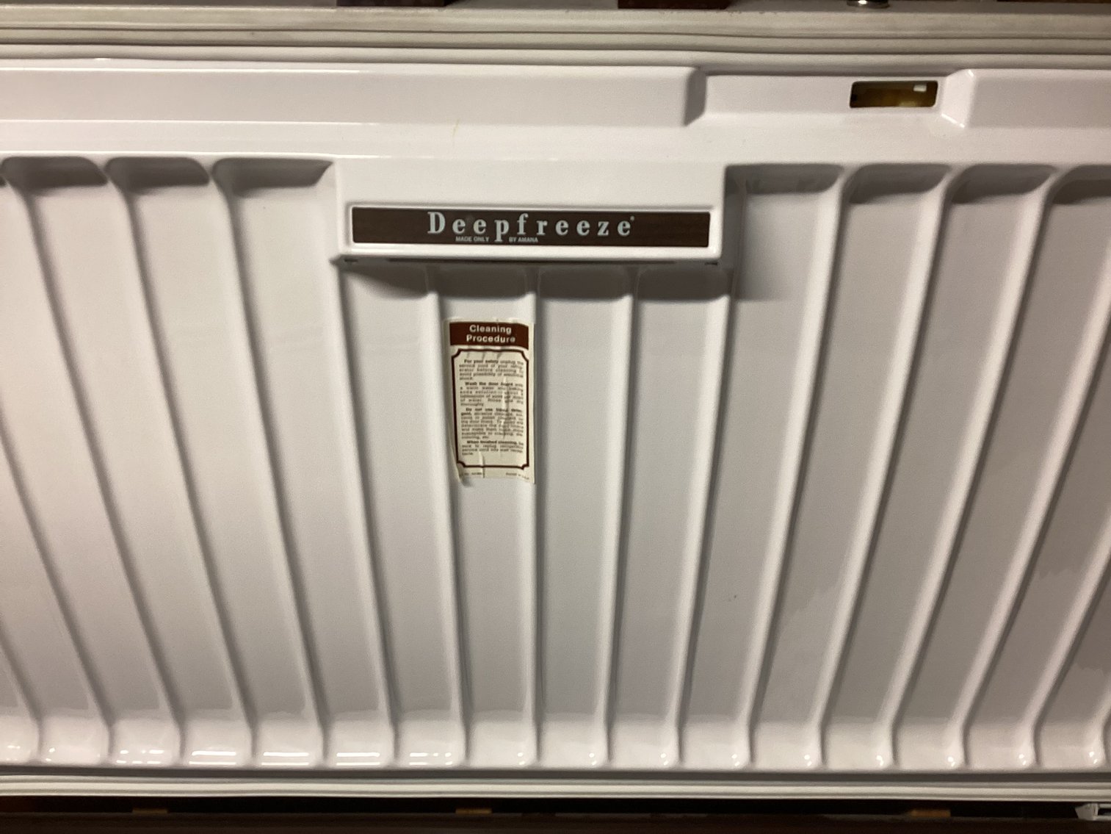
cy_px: 417
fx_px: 995
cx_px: 556
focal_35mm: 31
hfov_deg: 58.3
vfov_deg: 45.4
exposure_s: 1/60
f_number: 2.4
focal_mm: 3.3
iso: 160
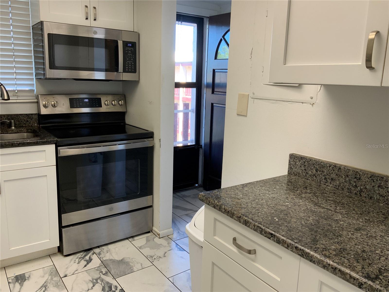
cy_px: 146
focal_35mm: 29
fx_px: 326
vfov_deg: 48.2
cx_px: 194
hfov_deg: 61.7
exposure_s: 1/60
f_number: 1.8
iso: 40
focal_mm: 3
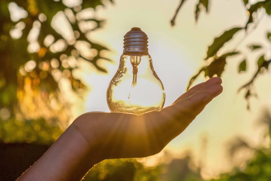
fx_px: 790
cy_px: 90
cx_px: 136
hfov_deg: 19.5
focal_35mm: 105
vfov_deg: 13.0
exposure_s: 1/1250
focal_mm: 70
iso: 250
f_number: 6.3
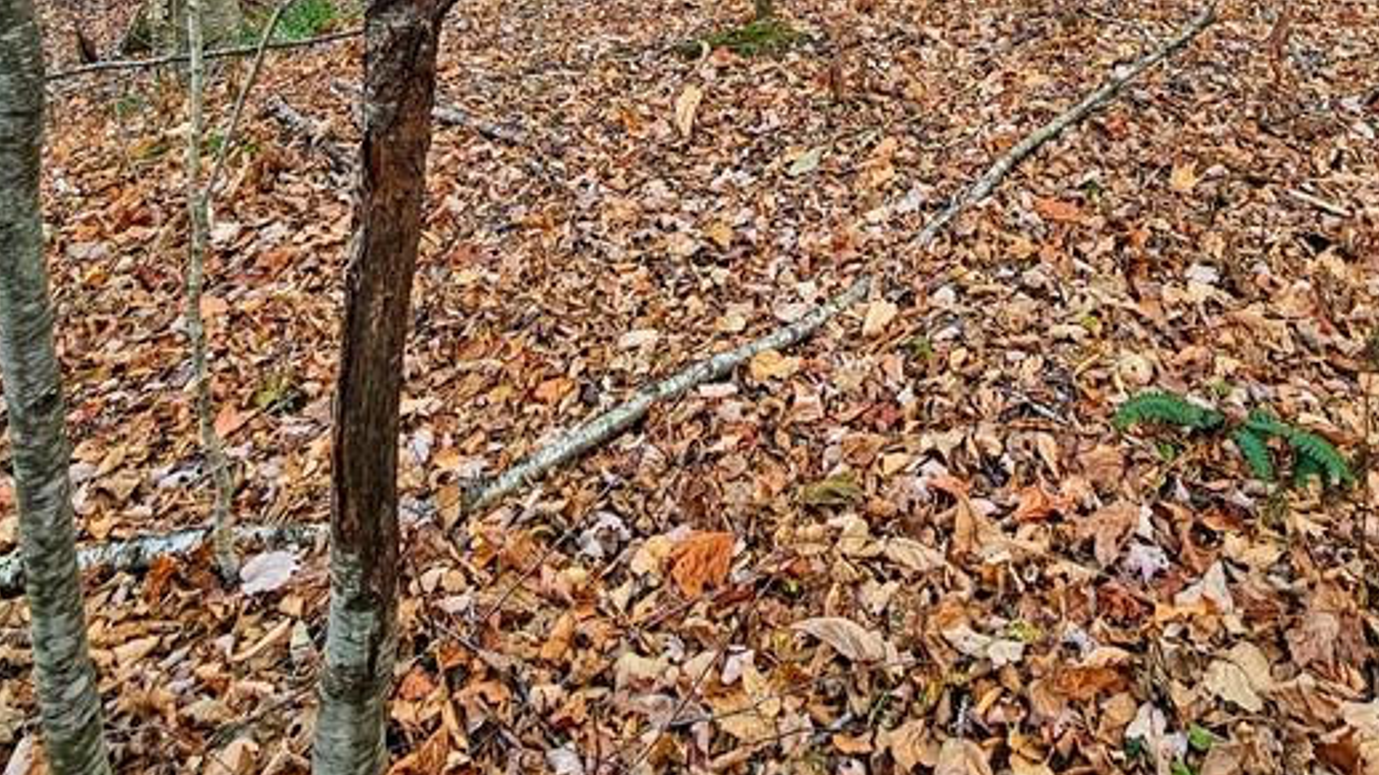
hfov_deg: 67.1
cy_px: -237
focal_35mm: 28
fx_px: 1024
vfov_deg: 31.6
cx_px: 841
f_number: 2.2
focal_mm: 2.2
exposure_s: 1/243
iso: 64
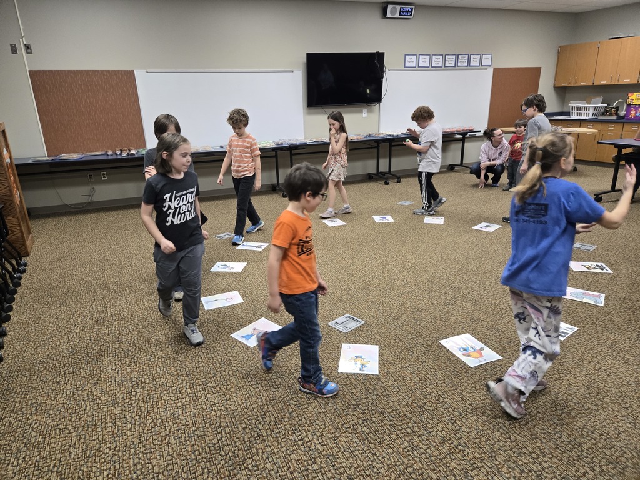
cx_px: 320
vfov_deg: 58.9
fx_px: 425
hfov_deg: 73.9
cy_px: 240
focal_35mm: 23
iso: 400
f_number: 1.8
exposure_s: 1/120
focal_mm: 5.4
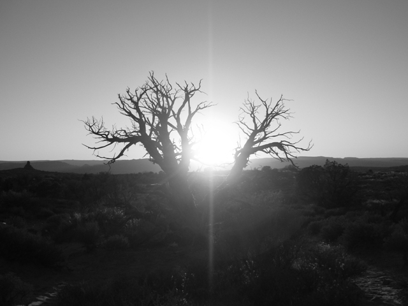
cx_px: 204
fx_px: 448
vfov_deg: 37.7
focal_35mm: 38
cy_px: 153
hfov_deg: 49.0
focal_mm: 6.3
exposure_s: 1/837
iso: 50
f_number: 2.9
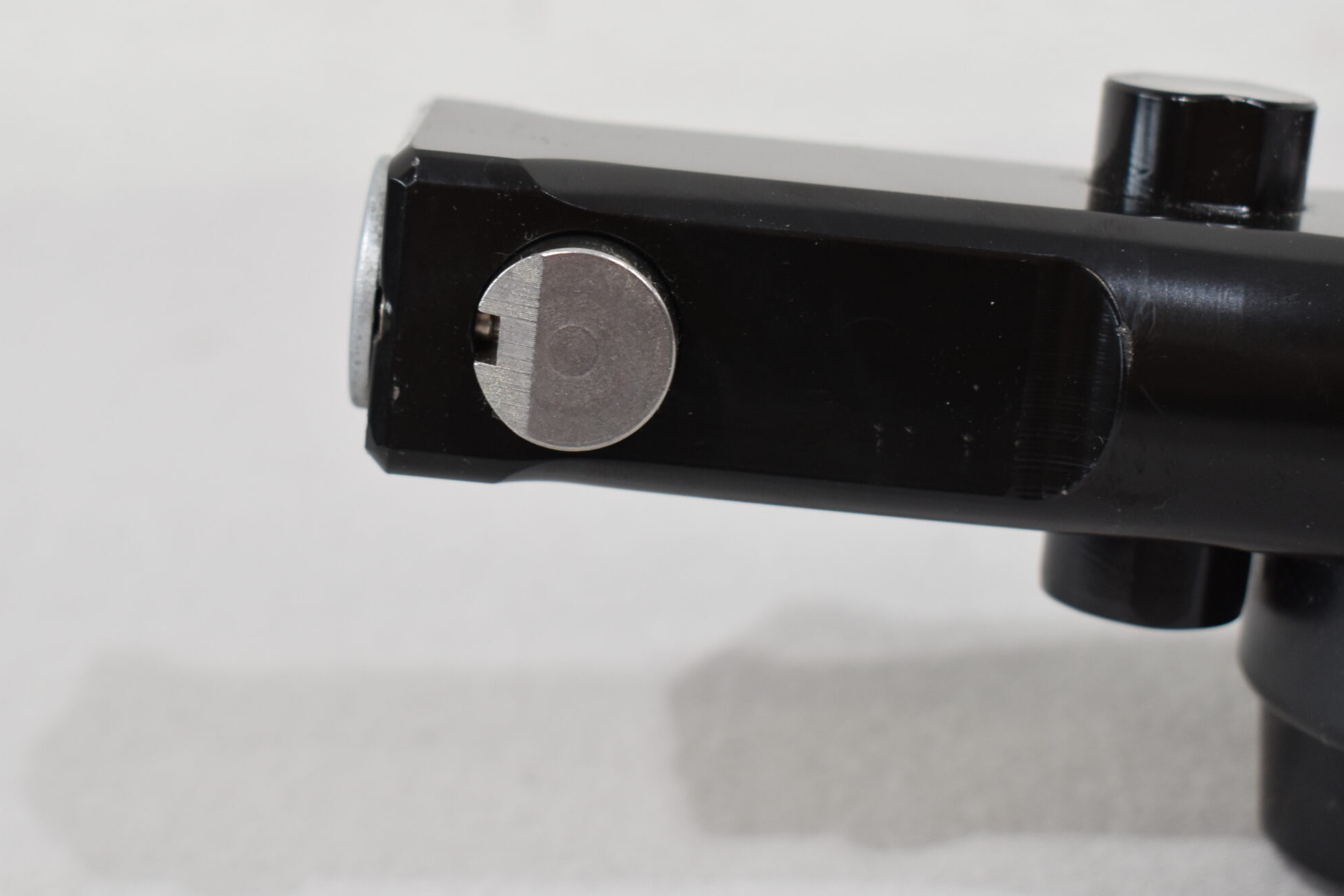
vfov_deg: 17.5
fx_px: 2912
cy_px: 336
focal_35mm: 78
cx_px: 609
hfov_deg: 26.0
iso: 450
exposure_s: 1/60
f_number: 5.6
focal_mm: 40
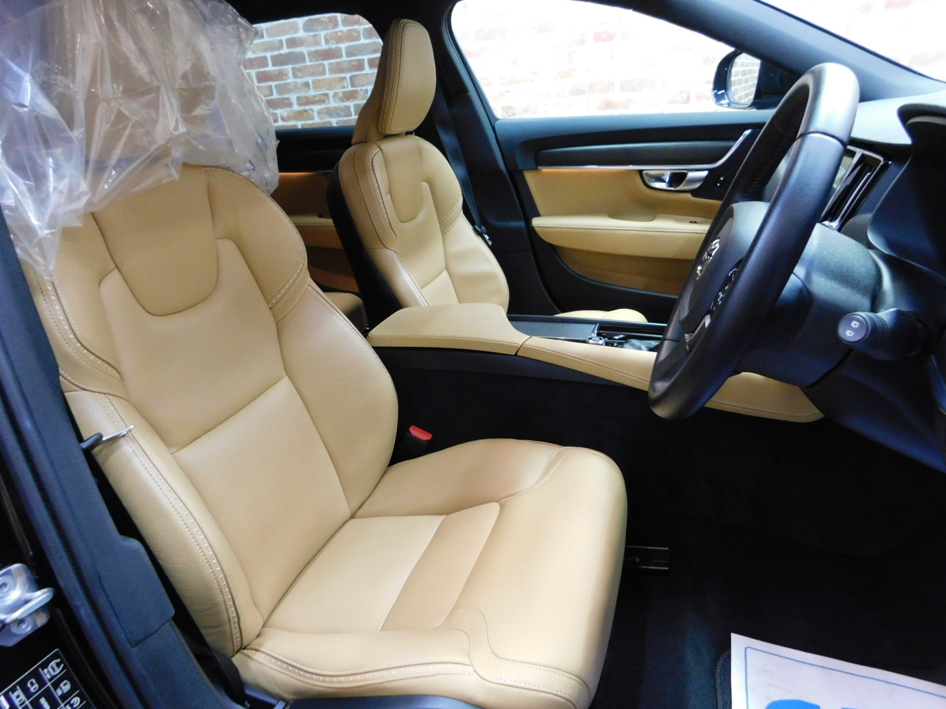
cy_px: 354
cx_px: 473
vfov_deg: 58.9
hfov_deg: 73.9
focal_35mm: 23
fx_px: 629
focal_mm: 4
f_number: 3
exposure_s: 1/8
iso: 500
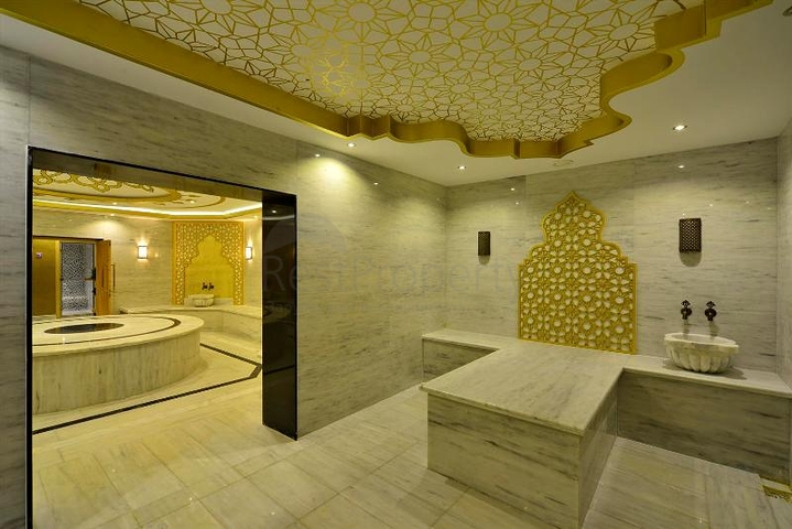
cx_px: 396
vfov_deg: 73.8
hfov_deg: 96.7
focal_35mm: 16
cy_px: 264
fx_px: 352
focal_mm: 16
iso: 100
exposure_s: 1
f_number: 9
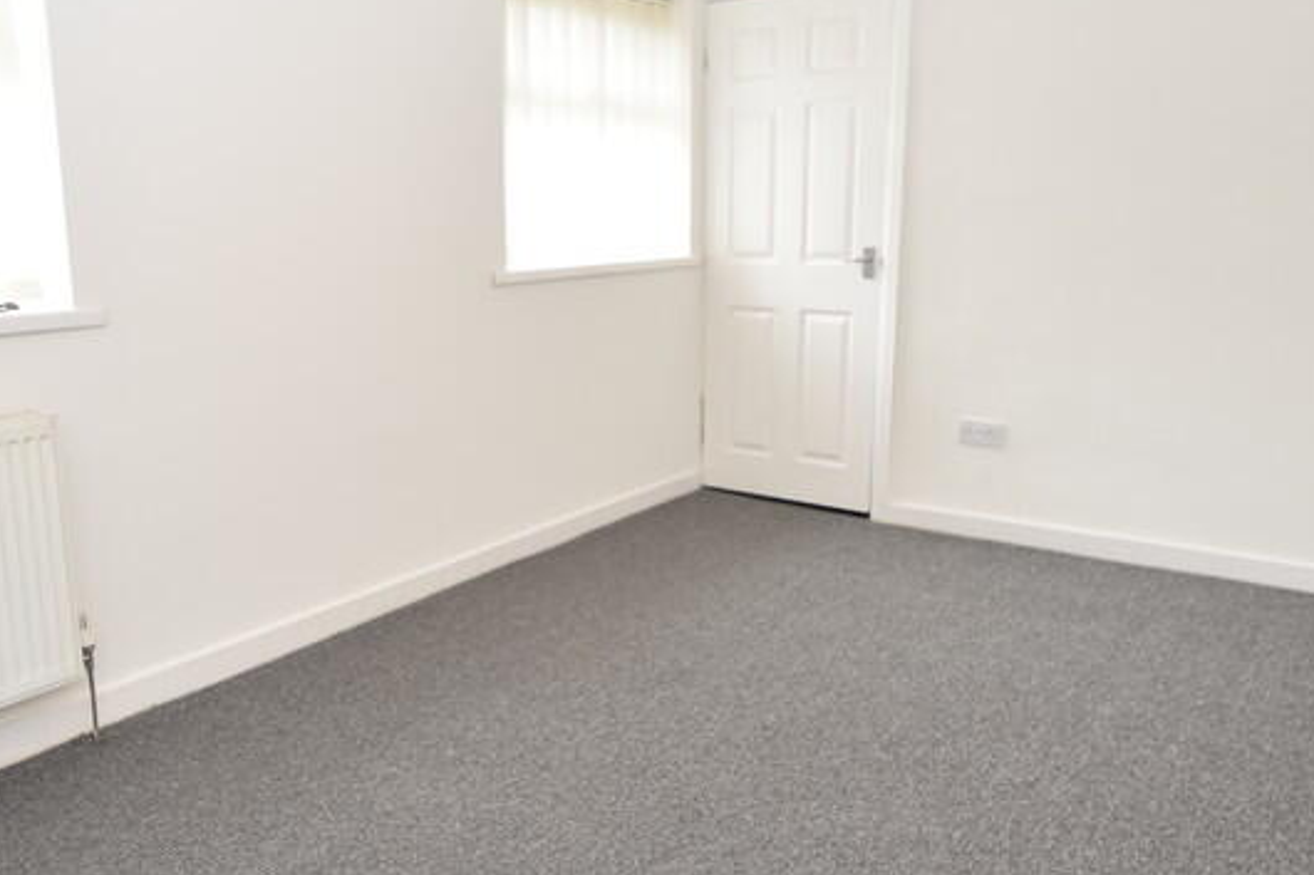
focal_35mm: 29
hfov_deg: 63.2
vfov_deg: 44.9
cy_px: 418
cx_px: 536
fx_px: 1058
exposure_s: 1/125
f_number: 5.6
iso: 800
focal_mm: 10
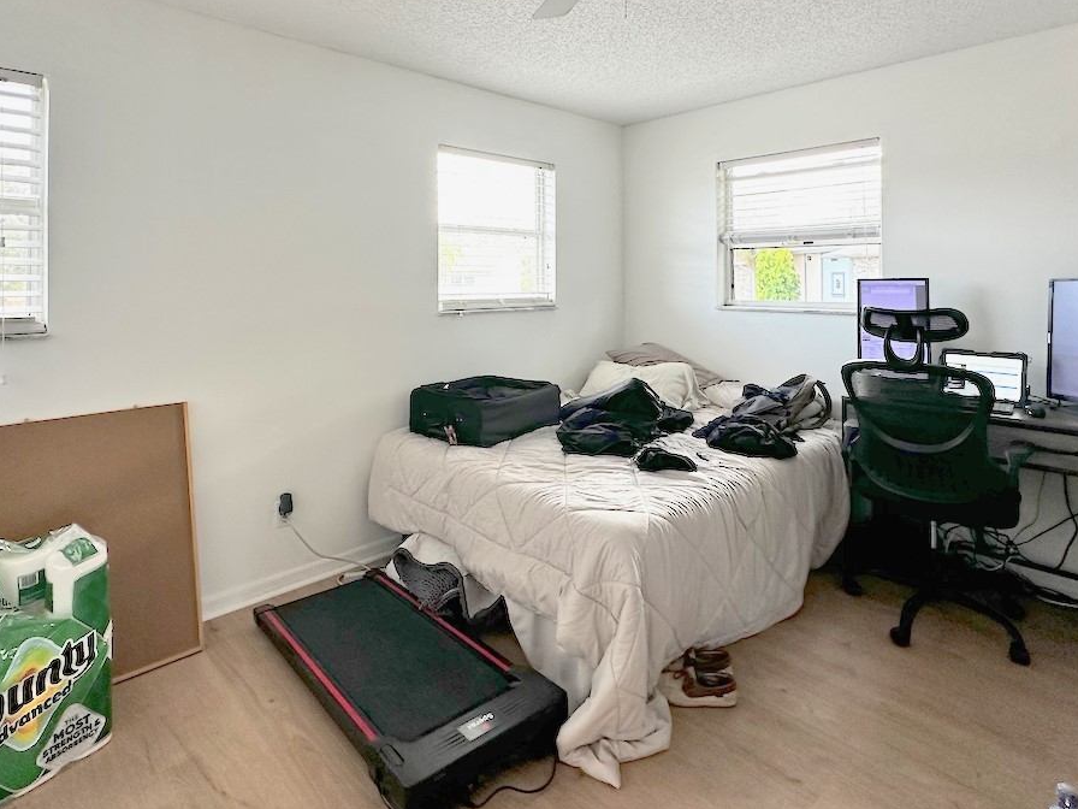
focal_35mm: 20
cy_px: 273
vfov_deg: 64.4
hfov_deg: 81.6
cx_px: 496
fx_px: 623
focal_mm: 2.22
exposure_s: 1/99
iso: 200
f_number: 2.2
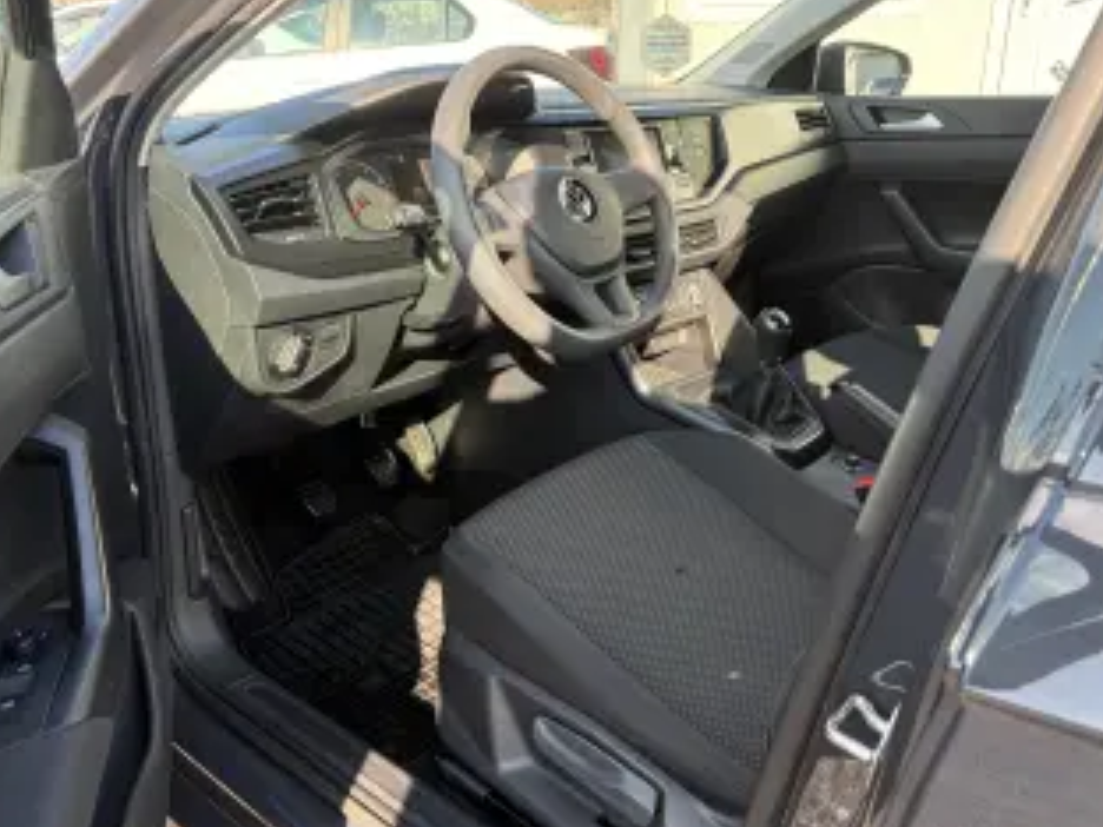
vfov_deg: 46.7
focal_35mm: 30
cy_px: 368
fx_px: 956
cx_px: 548
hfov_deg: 60.0
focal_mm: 5.96
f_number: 1.6
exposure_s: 1/197
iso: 50
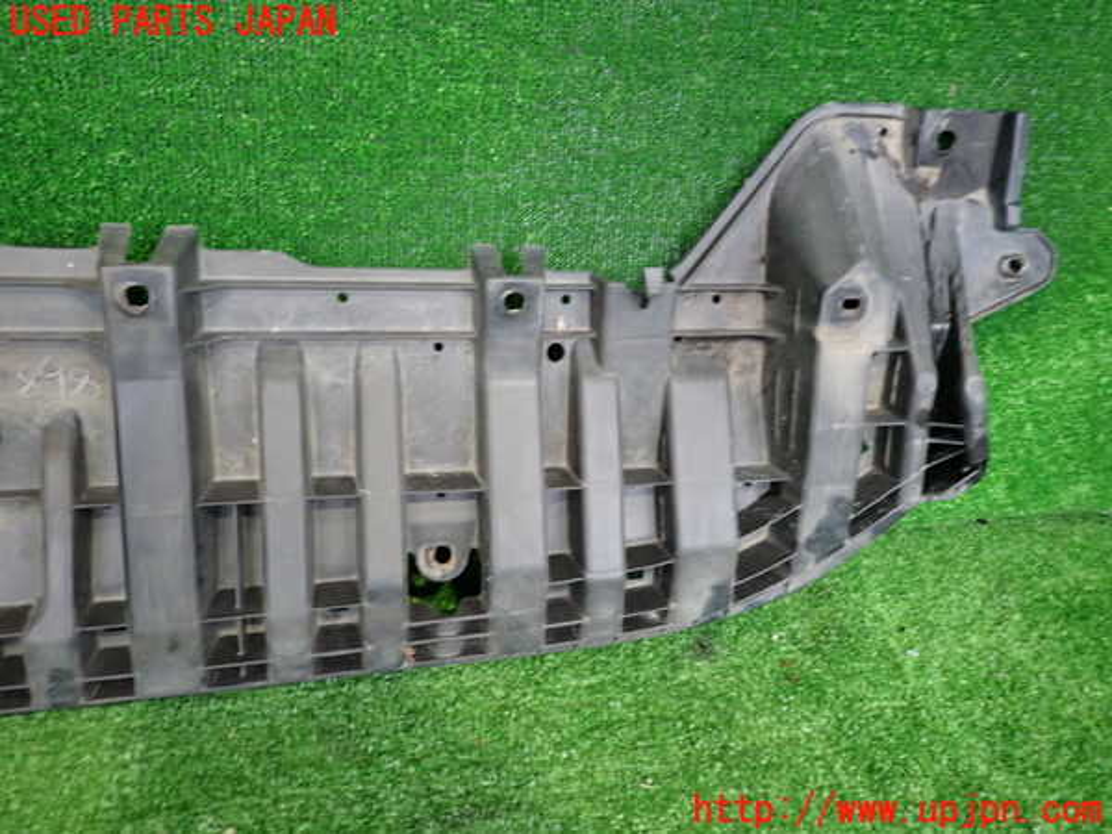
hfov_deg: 69.4
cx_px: 556
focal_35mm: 25
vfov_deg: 54.9
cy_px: 417
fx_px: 803
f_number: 2
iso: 250
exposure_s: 1/30
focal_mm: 4.5
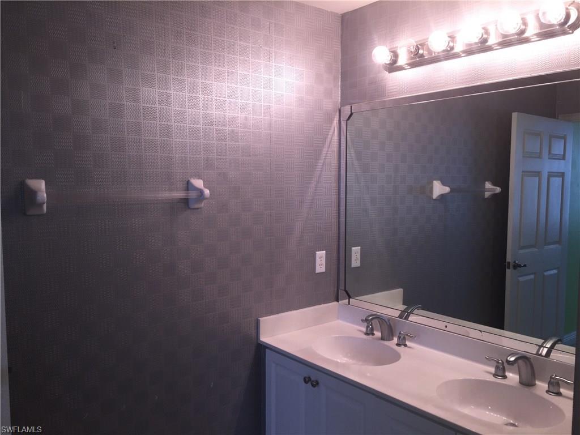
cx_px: 290
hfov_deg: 61.7
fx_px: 486
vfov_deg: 48.2
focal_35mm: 29
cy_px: 218
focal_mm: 4.15
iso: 32
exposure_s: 1/34
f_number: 2.2
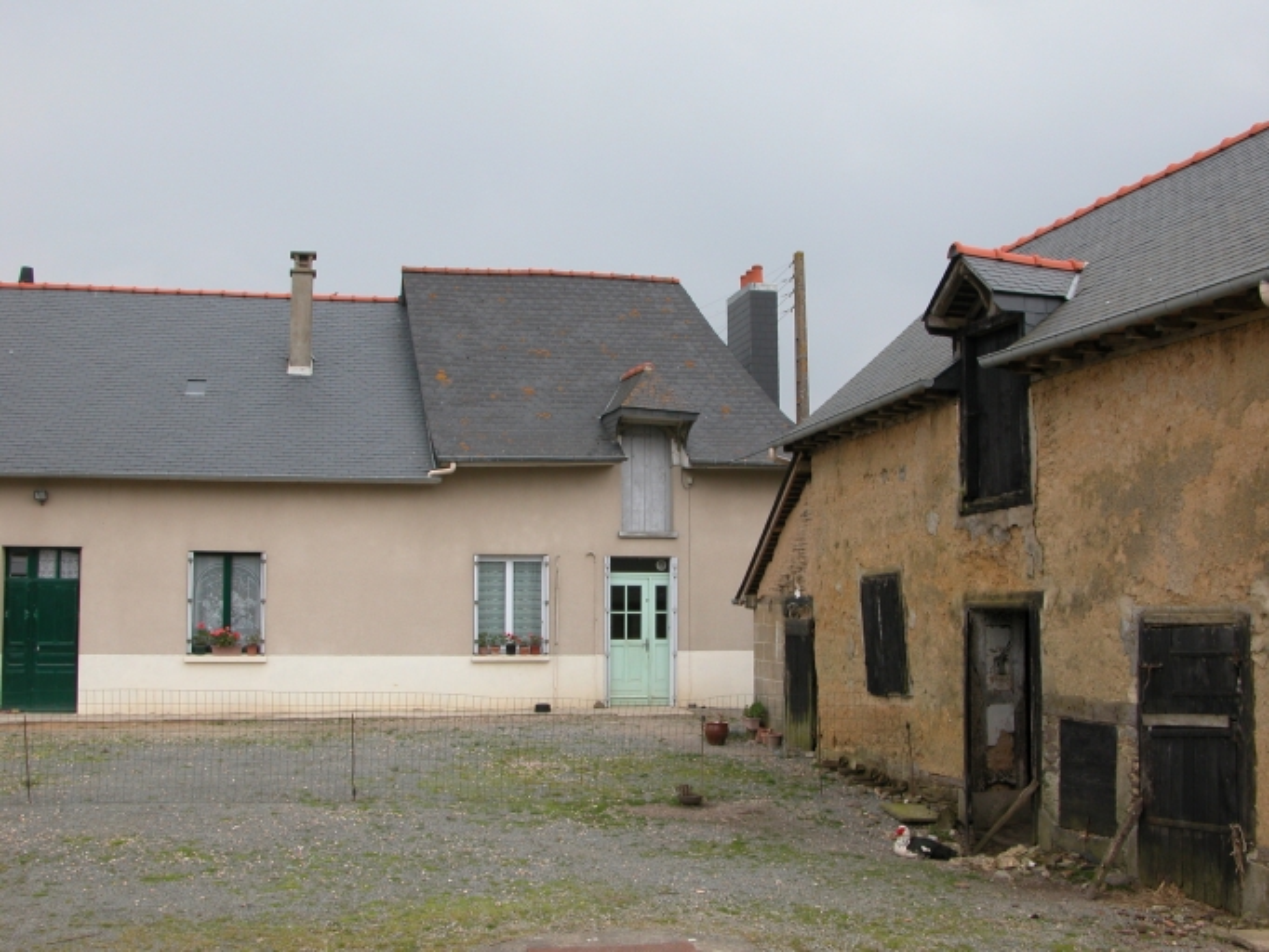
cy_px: 476
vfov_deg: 40.7
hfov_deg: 52.6
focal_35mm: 35
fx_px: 1284
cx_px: 634
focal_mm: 8.9
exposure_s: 1/207
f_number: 5
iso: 100
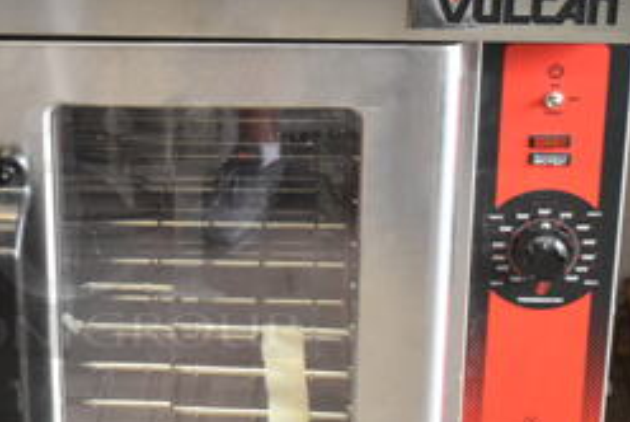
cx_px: 38
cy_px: 224
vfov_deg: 12.0
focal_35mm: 114
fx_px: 2001
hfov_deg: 17.6
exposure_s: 1/125
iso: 2500
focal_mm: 31
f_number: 4.2
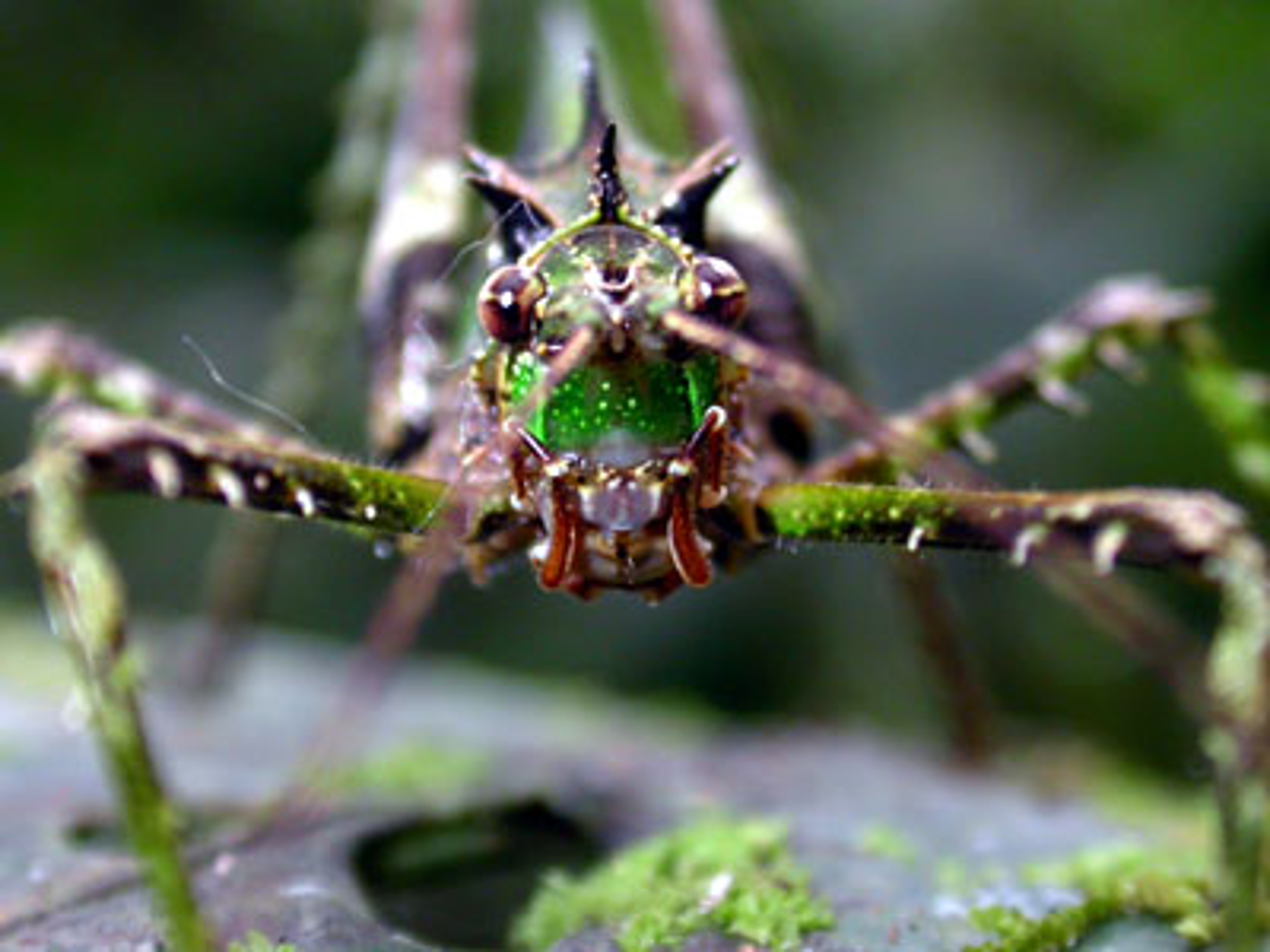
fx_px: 2862
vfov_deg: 18.9
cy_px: 476
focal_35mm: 78
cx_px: 635
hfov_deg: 25.0
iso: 100
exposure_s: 1/60.3
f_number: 3.5
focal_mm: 16.2
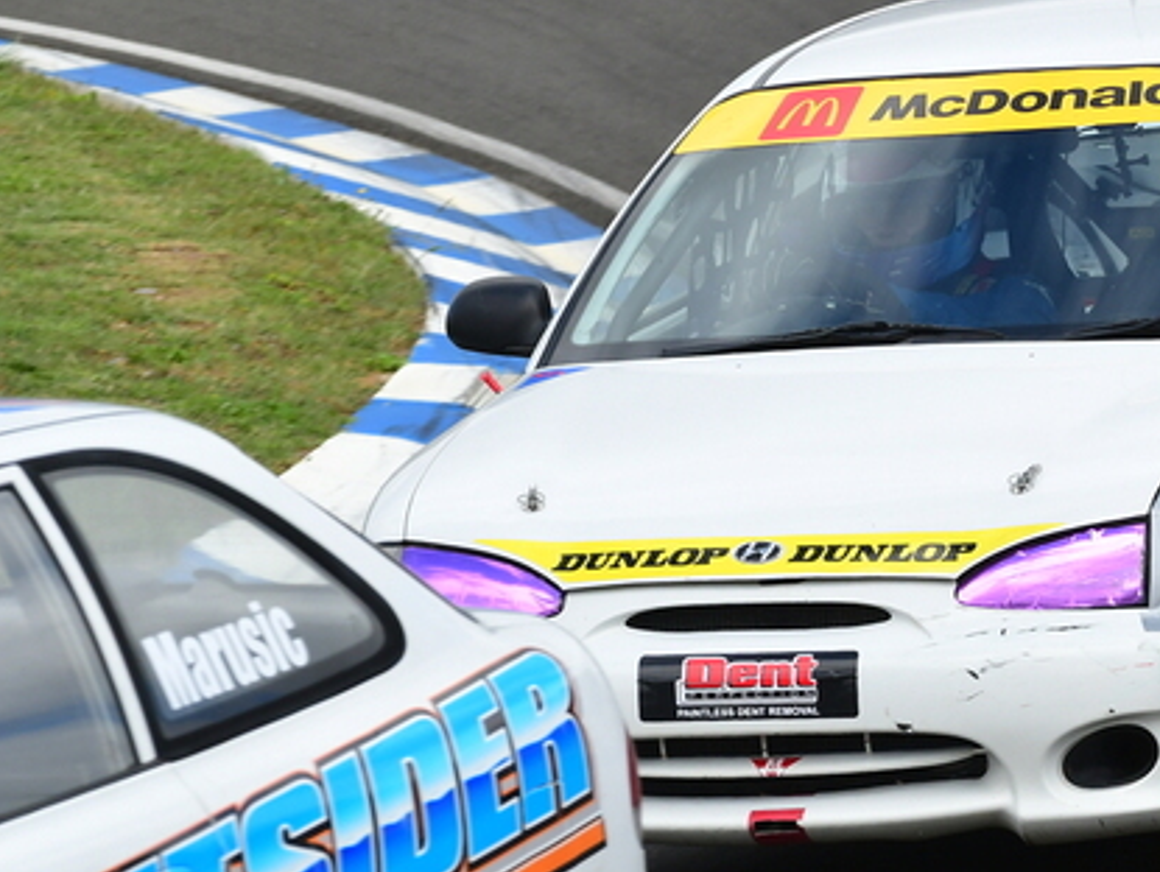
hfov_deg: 2.7
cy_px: 354
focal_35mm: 722
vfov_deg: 2.1
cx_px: 1057
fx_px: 24216
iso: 640
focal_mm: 260
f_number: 10
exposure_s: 1/640
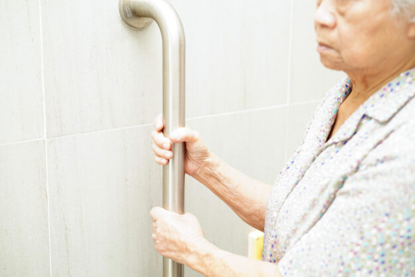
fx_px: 576
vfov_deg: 27.0
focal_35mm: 50
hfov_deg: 39.6
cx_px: 208
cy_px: 138
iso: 100
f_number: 2.5
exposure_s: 1/60
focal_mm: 50
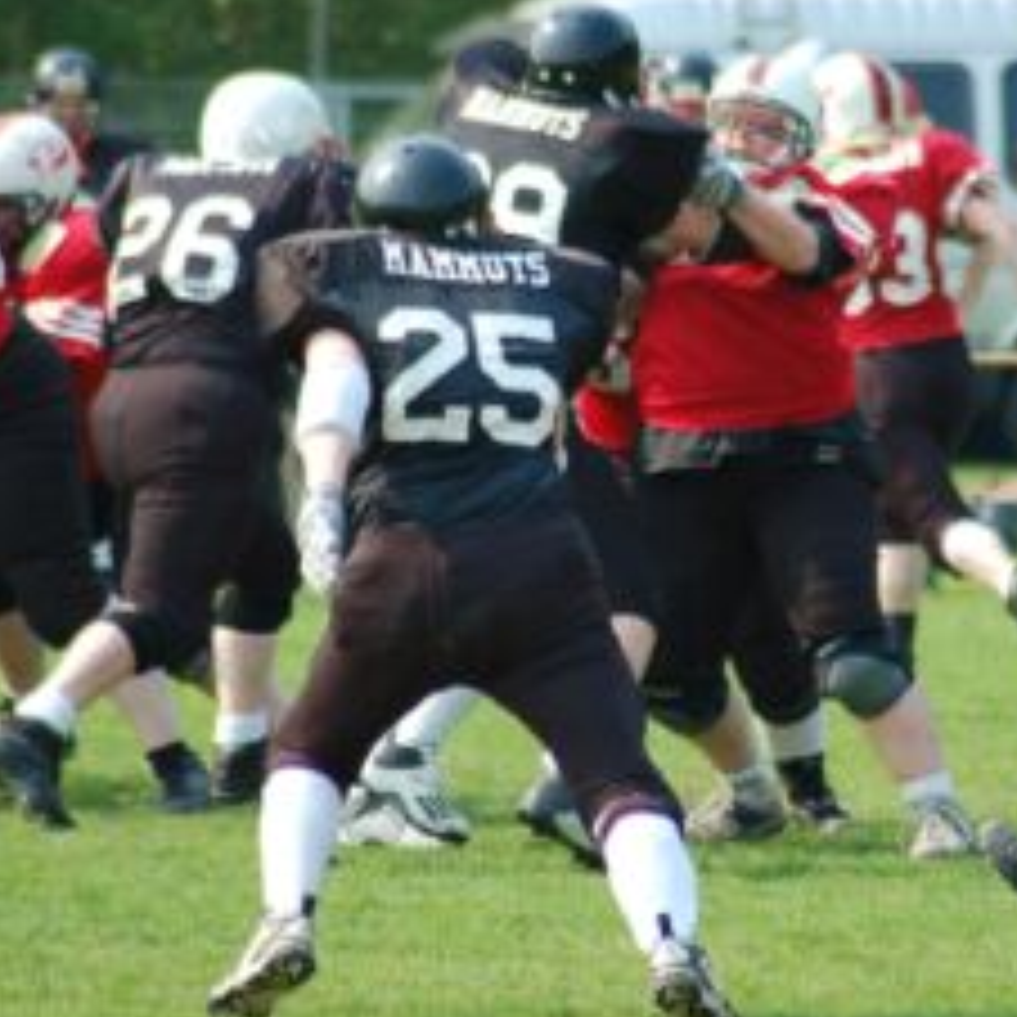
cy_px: 364
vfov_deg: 3.1
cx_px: 722
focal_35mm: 562
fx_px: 18680
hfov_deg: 3.1
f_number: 5.3
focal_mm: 220
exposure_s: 1/800
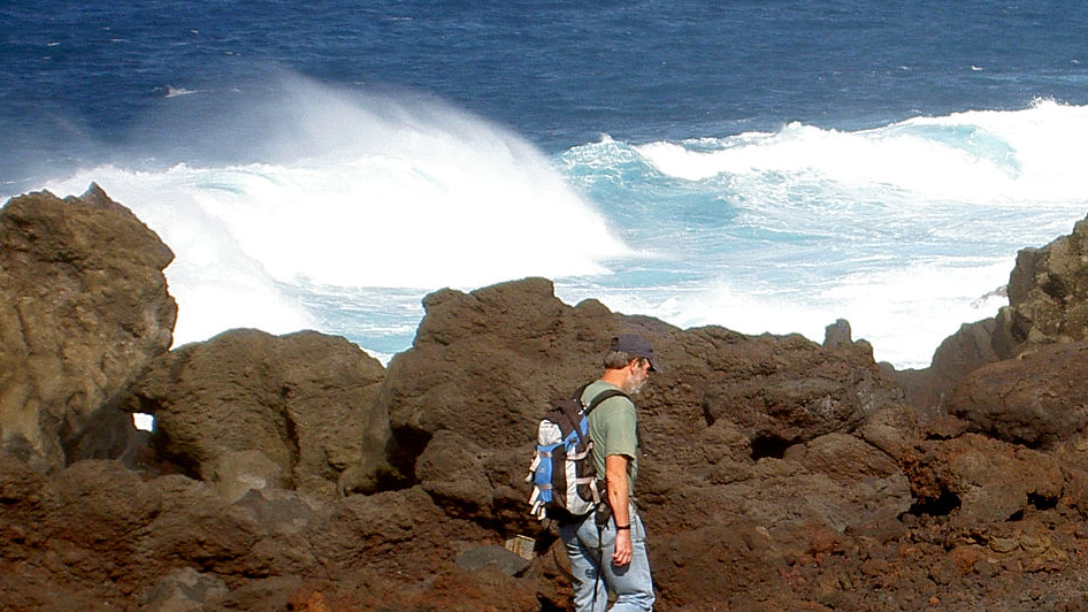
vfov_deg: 6.5
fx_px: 5423
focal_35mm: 188
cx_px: 889
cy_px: 414
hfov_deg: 11.4
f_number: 4.9
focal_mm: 16.8
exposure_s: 1/500
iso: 50
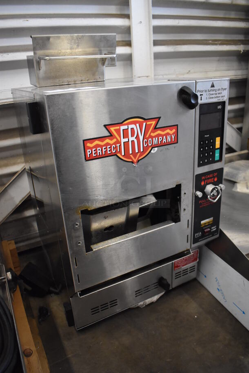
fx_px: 280
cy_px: 186
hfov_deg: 48.0
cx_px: 124
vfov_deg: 67.3
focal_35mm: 27
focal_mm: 18
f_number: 3.5
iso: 2500
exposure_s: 1/125
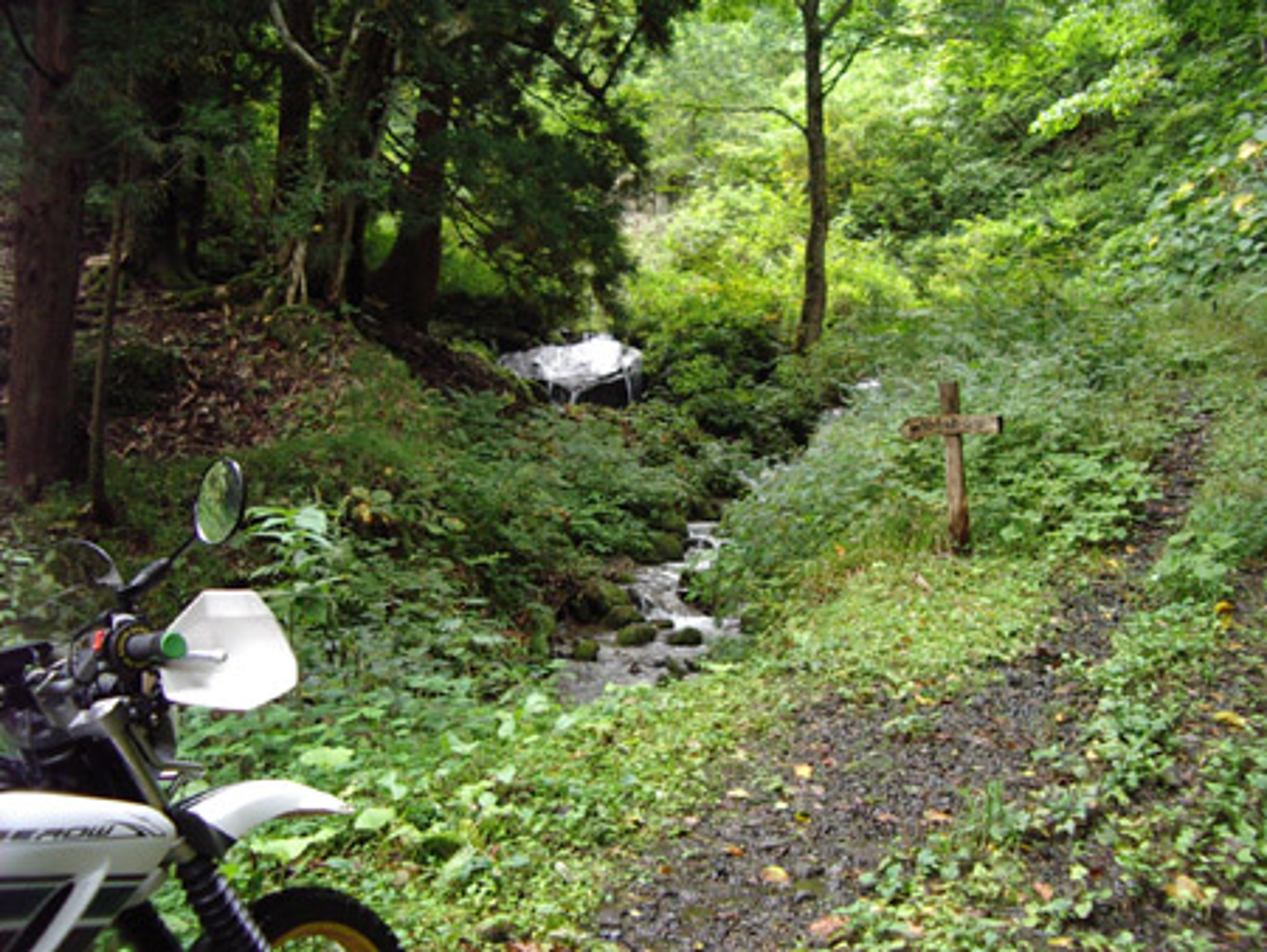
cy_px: 476
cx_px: 634
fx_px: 1392
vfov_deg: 37.8
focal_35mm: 38
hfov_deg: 49.0
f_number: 2.6
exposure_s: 1/80
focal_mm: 5.8
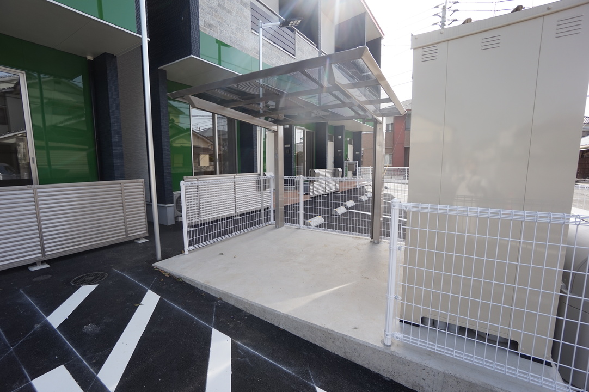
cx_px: 294
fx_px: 245
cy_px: 196
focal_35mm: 15
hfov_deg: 100.4
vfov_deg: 77.3
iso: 100
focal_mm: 10
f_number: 5
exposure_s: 1/200
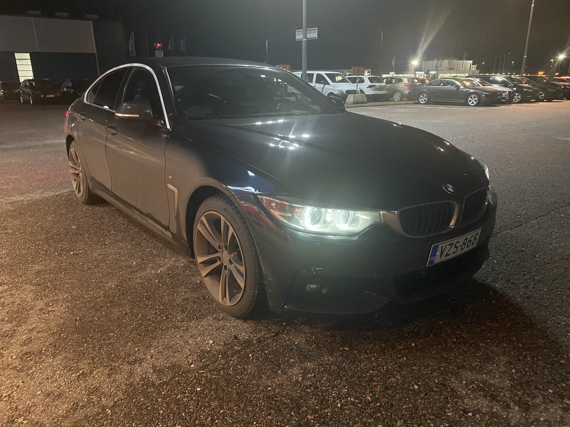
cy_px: 214
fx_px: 428
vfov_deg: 53.1
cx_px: 285
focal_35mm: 26
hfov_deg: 67.3
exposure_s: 1/25
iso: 640
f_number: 1.8
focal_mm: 4.25
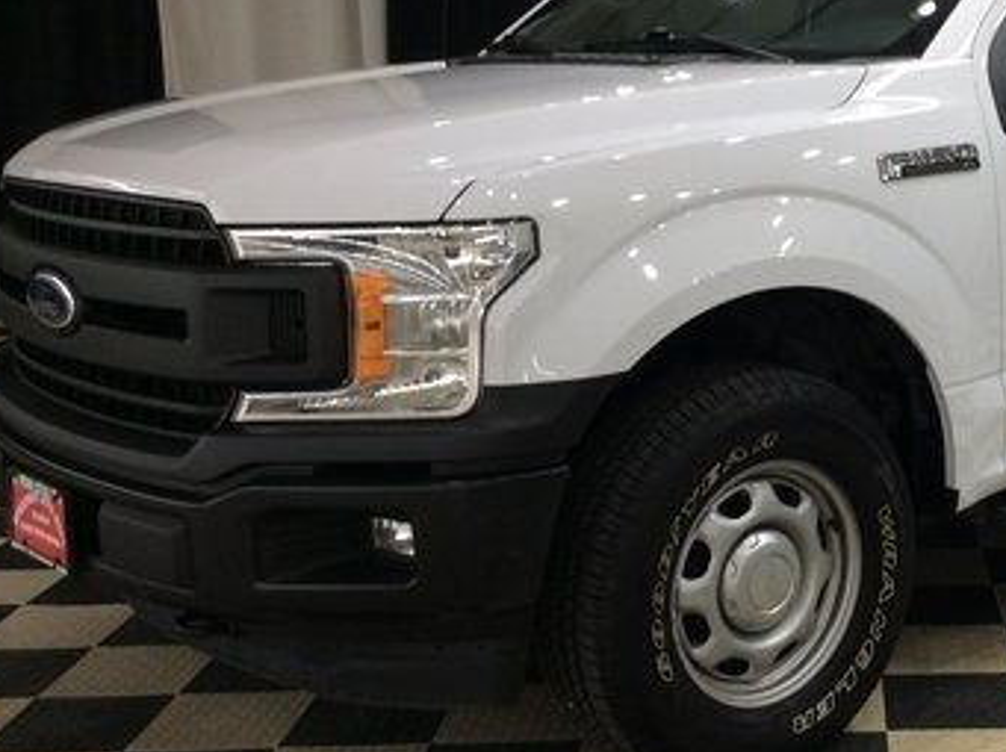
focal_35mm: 60
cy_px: 313
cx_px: 856
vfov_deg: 24.3
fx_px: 1742
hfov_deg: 31.1
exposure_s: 1/30
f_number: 2.4
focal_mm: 3.3
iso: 40
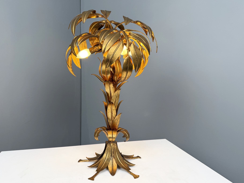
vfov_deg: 56.8
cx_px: 122
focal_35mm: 24
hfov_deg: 71.6
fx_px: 169
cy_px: 92
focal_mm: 6.8
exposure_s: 1/239
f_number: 1.8
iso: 125
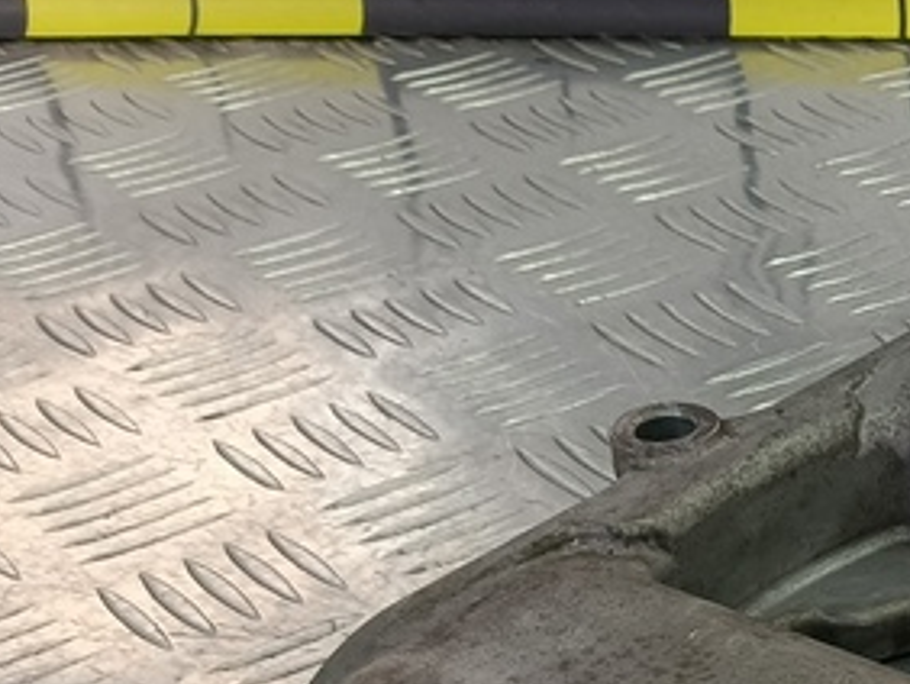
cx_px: 1507
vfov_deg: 14.4
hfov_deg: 17.3
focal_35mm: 98
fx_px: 2578
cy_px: 936
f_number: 1.6
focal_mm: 4.11
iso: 77
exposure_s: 1/50
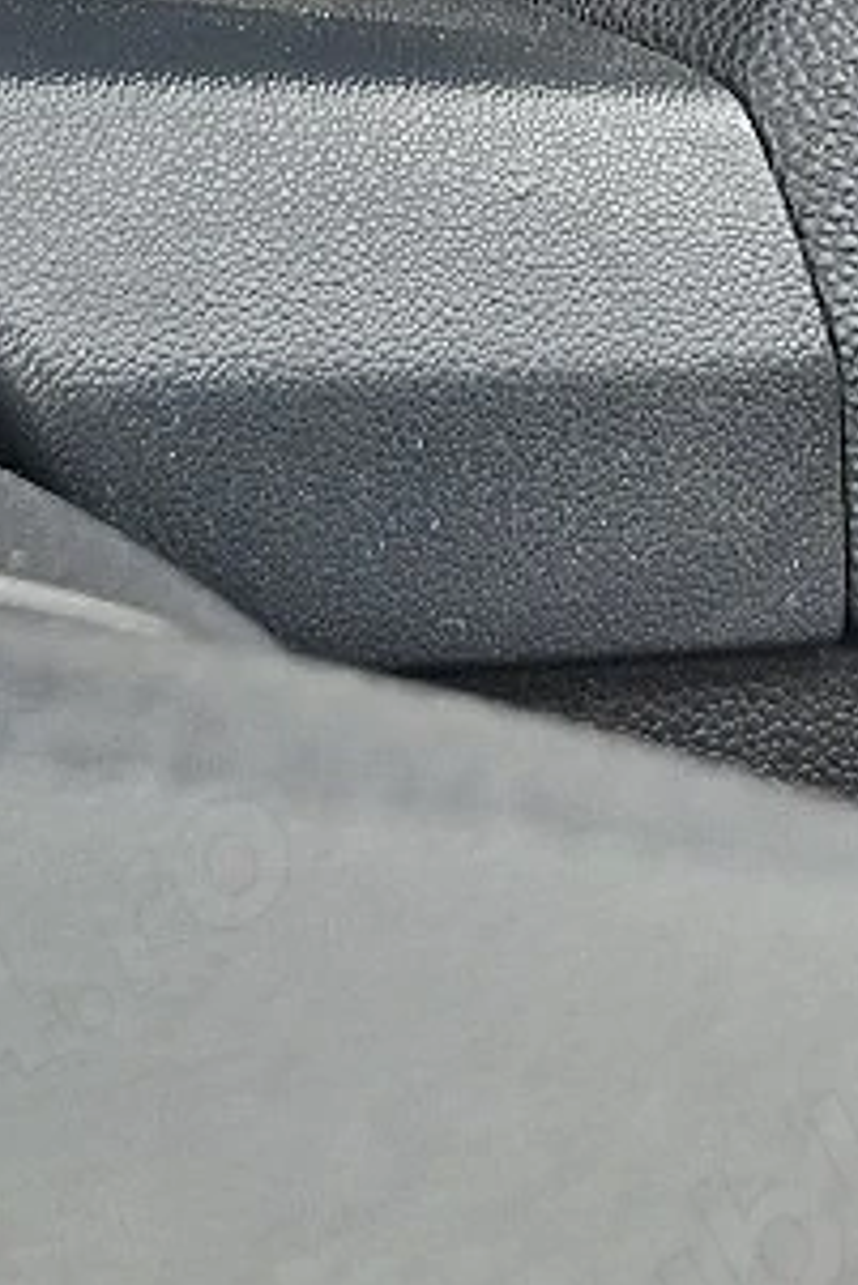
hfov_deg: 11.4
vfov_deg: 16.6
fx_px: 3785
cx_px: -990
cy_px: -916
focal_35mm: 106
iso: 64
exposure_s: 1/100
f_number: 1.8
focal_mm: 5.54
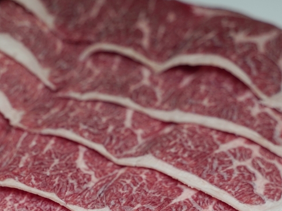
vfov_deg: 11.3
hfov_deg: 15.1
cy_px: 218
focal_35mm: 130
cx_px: 87
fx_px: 1059
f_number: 4
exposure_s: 1/160
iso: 640
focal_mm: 55
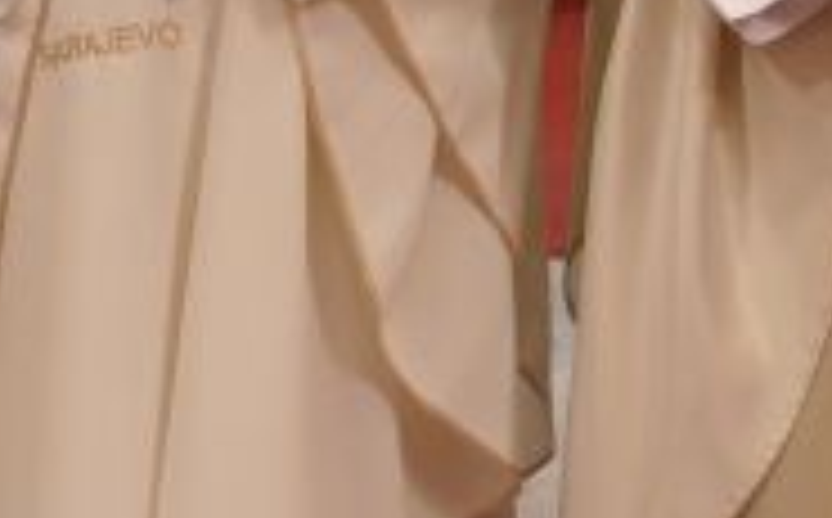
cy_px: -430
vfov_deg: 7.7
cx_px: 1075
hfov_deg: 12.4
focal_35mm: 164
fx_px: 3713
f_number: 2.5
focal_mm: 11.3
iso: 800
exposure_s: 1/80
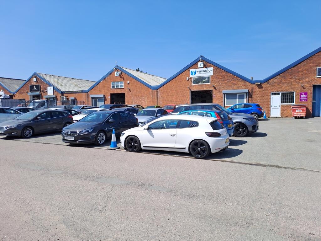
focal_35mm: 25
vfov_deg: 54.9
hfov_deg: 69.4
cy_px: 120
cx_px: 160
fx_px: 232
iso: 32
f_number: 1.8
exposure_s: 1/1695
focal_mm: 4.65
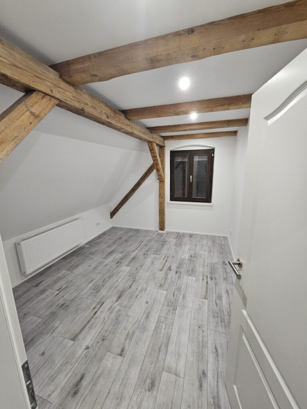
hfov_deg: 89.9
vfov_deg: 106.2
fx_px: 154
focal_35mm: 13
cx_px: 154
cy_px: 204
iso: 320
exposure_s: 1/33
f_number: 2.2
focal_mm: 2.2
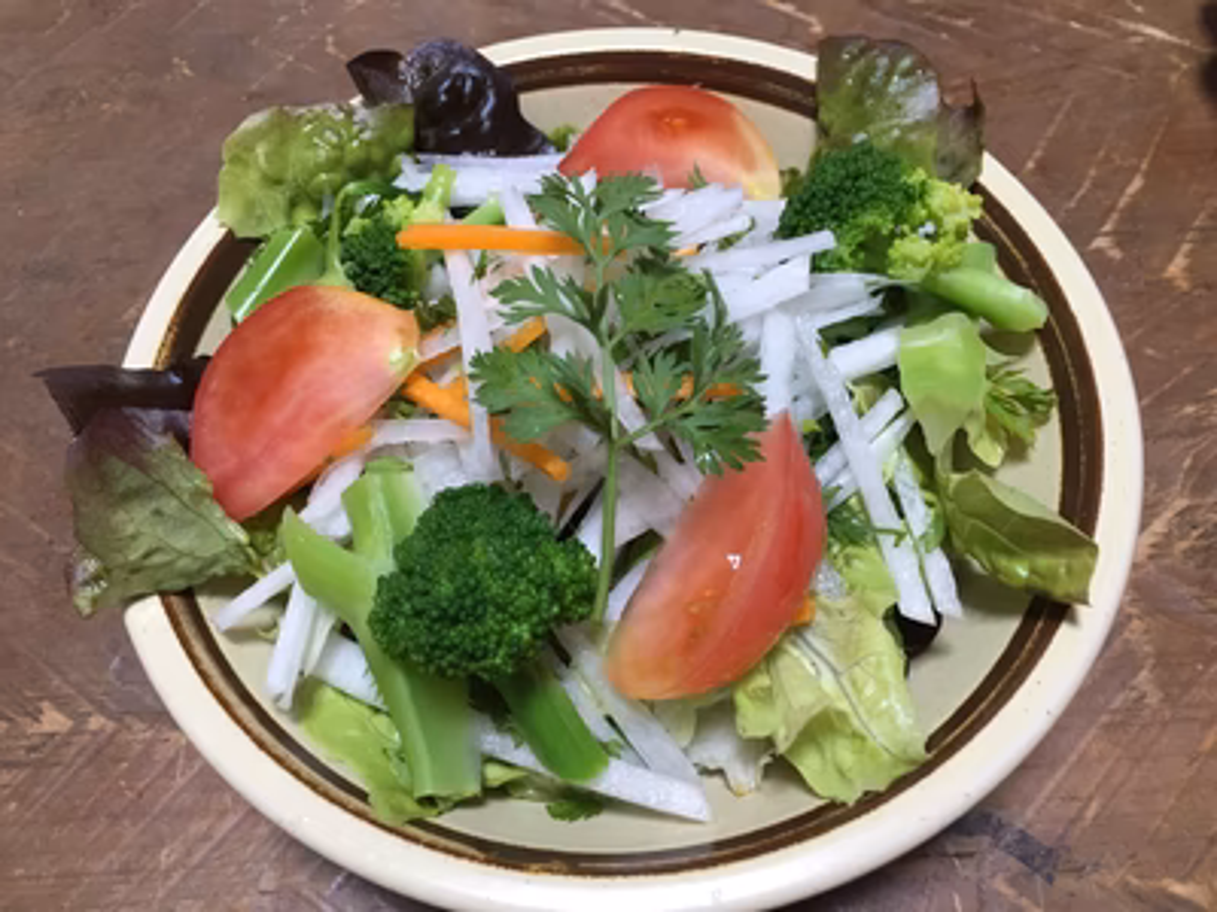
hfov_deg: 61.7
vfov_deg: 48.2
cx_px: 608
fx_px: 1020
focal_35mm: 29
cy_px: 456
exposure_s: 1/30
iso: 80
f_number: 2.2
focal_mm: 4.15
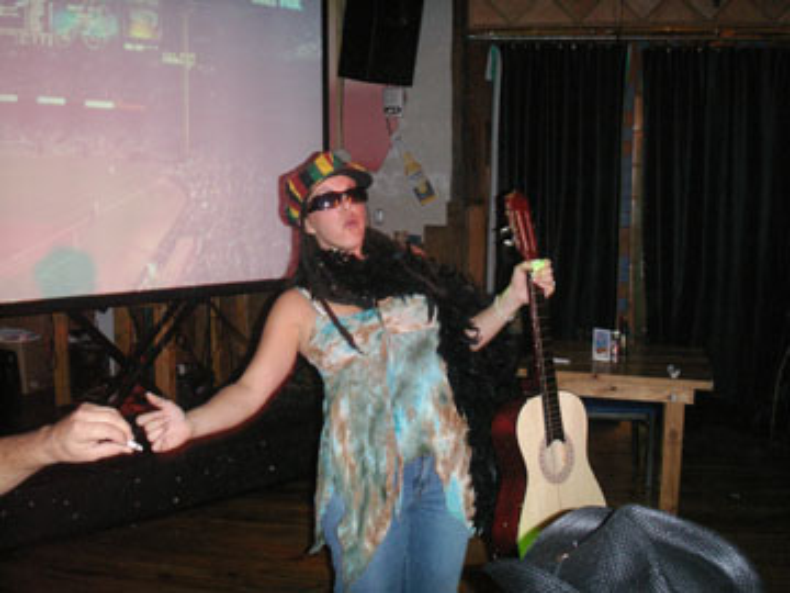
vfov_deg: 38.7
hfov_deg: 50.1
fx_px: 844
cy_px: 296
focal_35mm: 37
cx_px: 395
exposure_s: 1/40
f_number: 3.5
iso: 160
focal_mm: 7.7
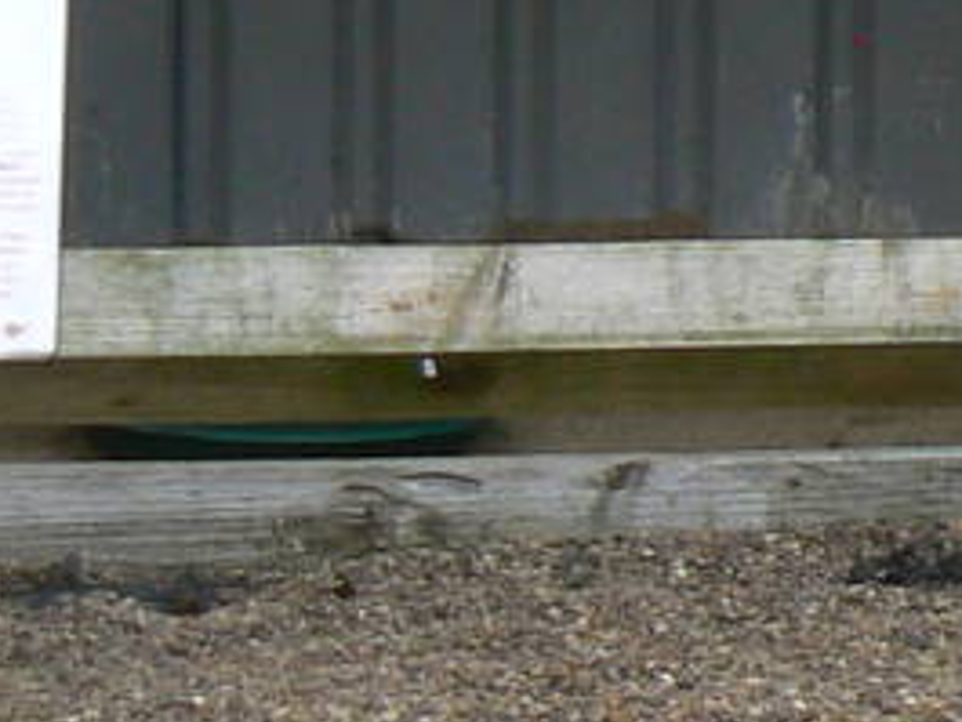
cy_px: -265
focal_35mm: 217
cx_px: 2538
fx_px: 6033
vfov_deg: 6.8
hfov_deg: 8.2
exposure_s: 1/200
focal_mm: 6
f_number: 5.6
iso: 80
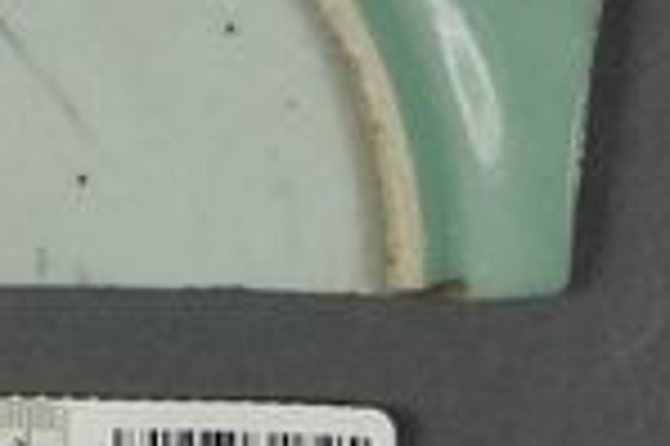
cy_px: -47
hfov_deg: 14.2
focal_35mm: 144
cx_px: 110
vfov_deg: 9.4
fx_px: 2677
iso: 800
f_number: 16
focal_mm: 26
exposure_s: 1/50
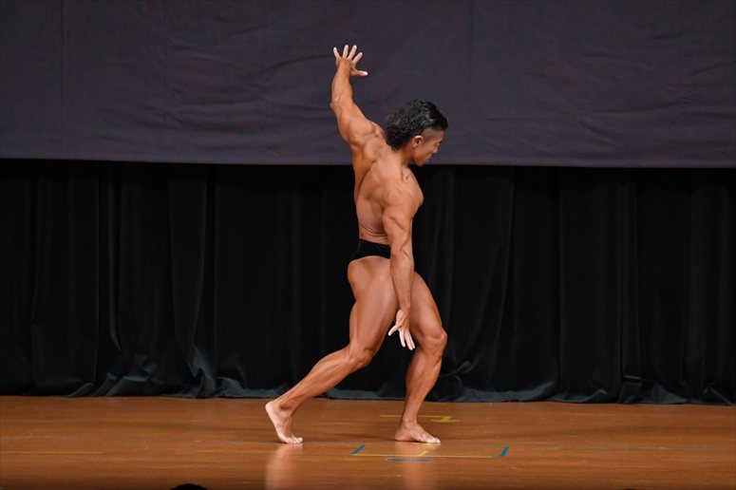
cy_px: 245
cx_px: 368
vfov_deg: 4.8
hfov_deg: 7.2
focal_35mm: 285
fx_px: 5824
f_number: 5.6
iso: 4000
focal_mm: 190
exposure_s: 1/400
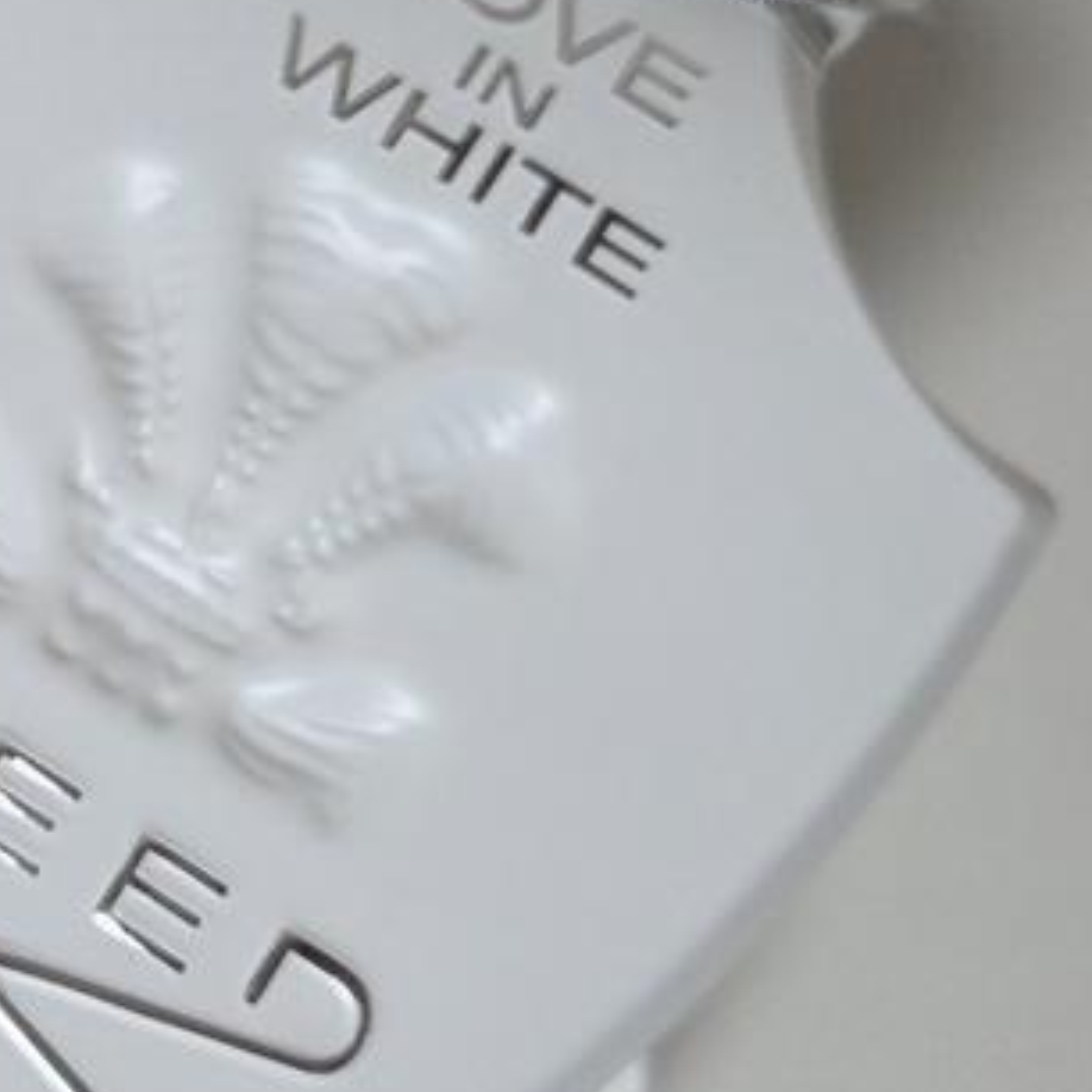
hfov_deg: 19.6
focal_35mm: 85
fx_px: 3034
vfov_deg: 20.2
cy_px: 232
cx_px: -103
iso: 125
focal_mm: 5.4
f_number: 1.8
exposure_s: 1/120
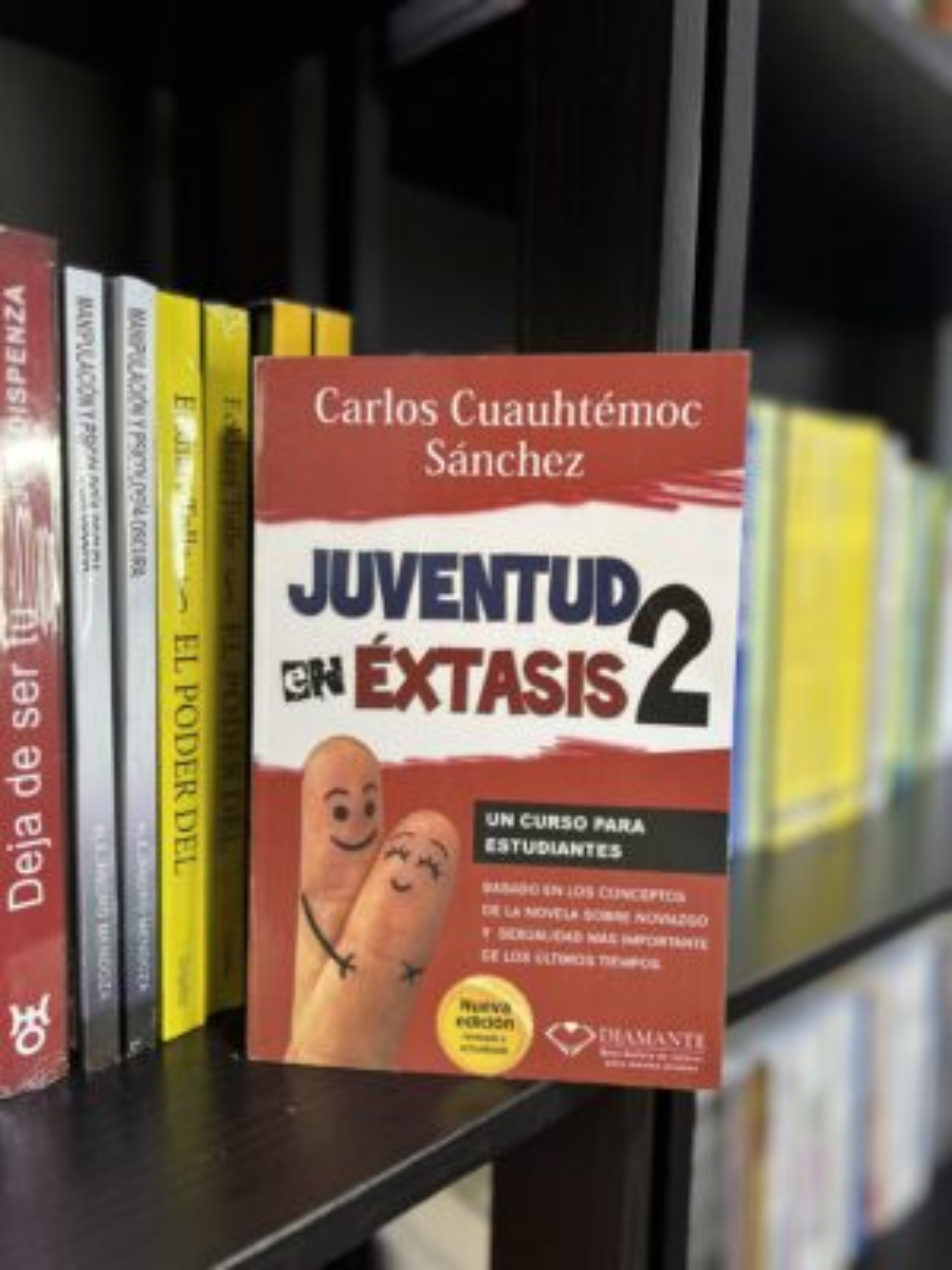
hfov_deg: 53.1
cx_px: 476
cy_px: 635
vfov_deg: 67.3
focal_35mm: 26
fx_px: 953
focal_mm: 5.7
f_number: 1.5
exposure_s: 1/60
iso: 200
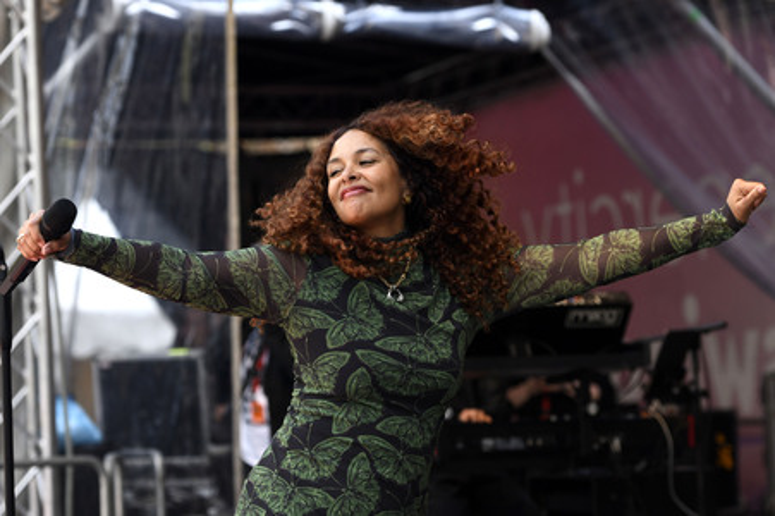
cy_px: 258
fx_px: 2366
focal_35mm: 110
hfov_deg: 18.6
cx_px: 388
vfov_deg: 12.4
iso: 640
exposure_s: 1/1250
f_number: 4.5
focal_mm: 110
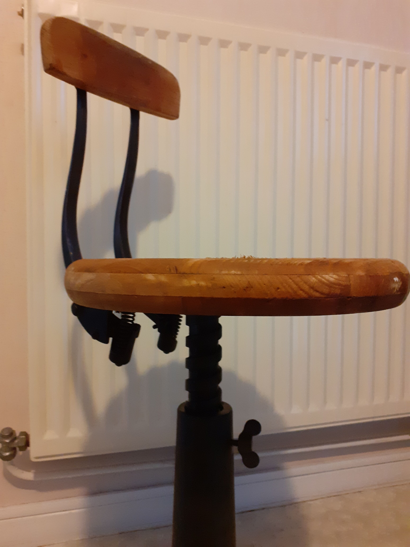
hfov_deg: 51.4
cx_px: 205
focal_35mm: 27
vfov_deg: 65.3
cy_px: 274
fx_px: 426
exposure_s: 1/25
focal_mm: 3.6
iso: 400
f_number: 1.9
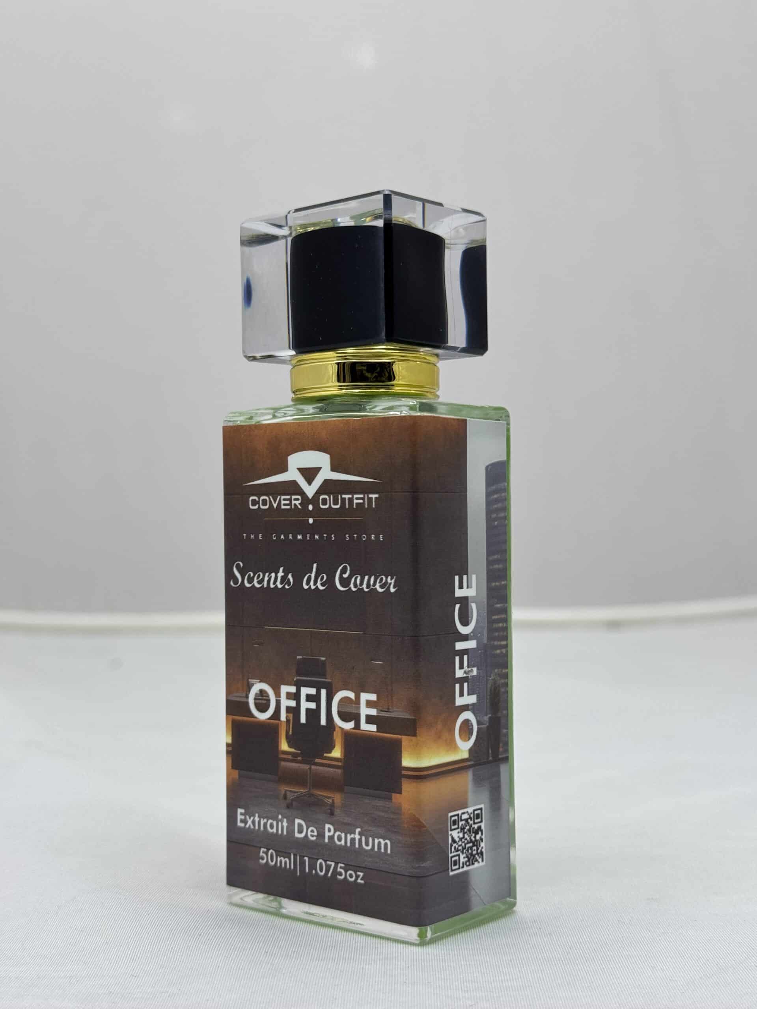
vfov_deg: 39.7
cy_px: 504
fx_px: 1400
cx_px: 378
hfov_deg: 30.3
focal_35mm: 48
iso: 64
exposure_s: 1/100
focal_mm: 6.76
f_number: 1.78
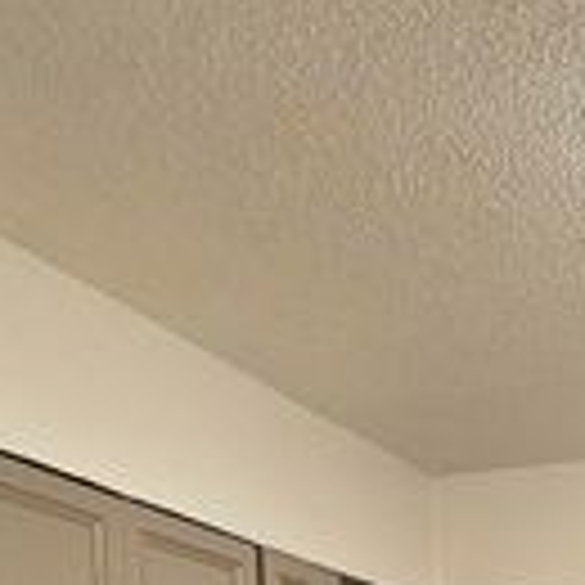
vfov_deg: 21.6
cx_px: 752
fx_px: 1128
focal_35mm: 59
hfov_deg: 25.3
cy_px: 988
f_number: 2.2
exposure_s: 1/60.2
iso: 400
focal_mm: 2.2
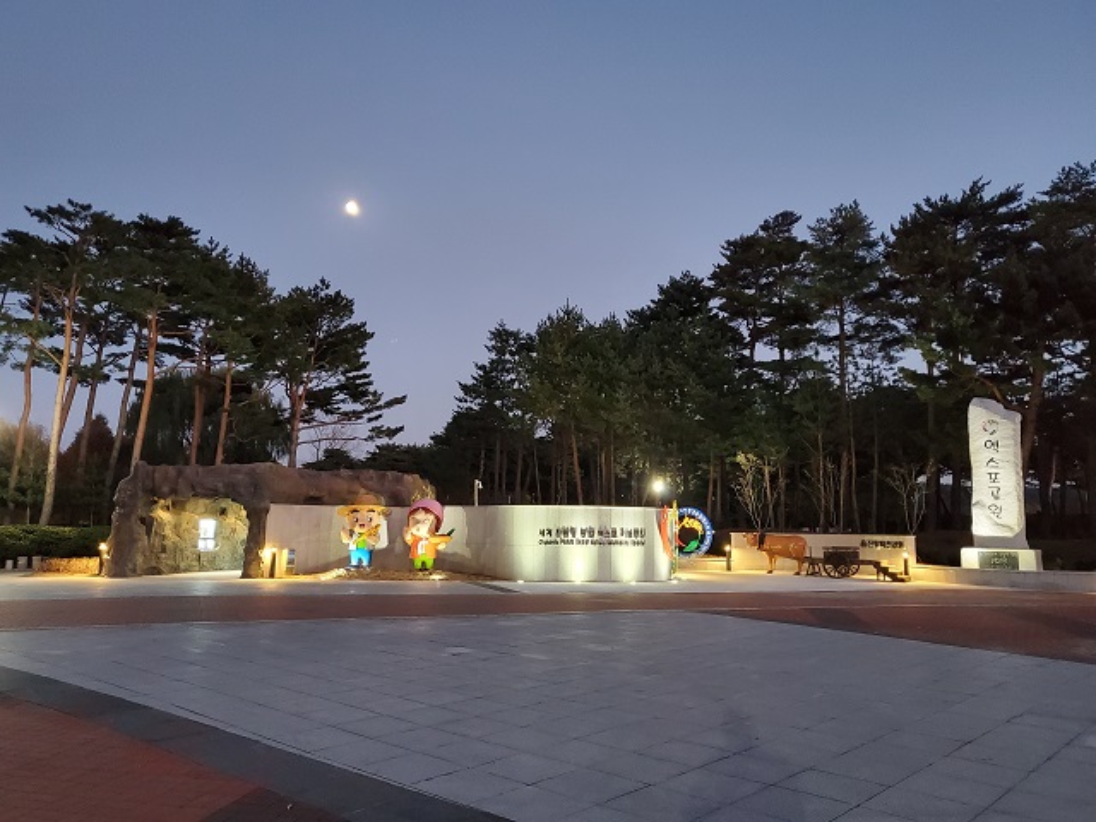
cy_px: 411
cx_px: 548
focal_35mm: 26
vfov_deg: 53.1
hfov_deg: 67.3
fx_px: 823
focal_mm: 4.25
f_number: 1.8
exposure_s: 1/24
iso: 640
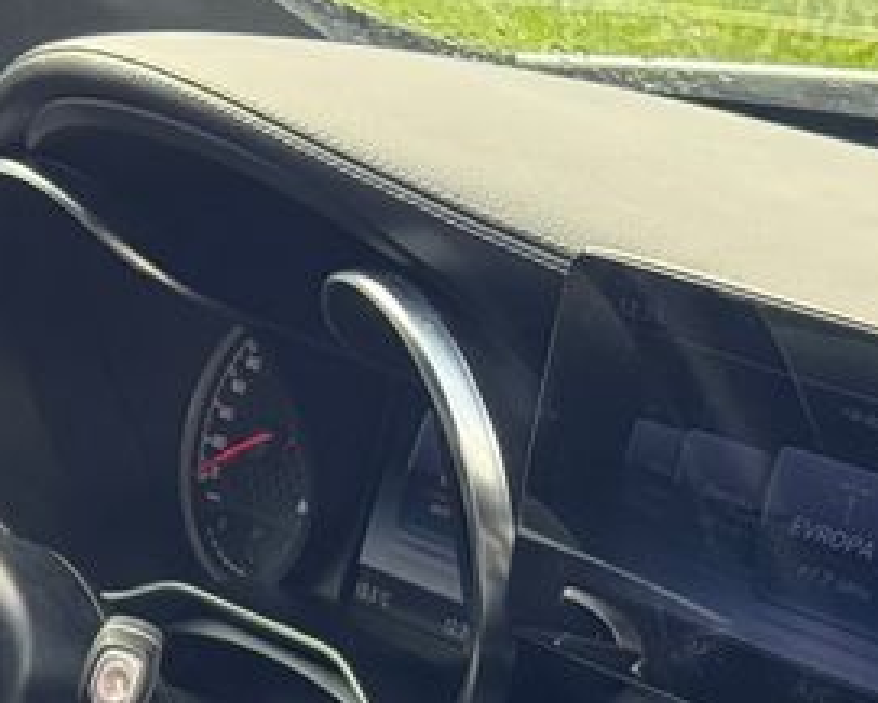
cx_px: -266
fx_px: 4601
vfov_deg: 8.4
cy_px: 1228
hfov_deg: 10.7
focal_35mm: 177
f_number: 1.78
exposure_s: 1/293
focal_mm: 6.76
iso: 80
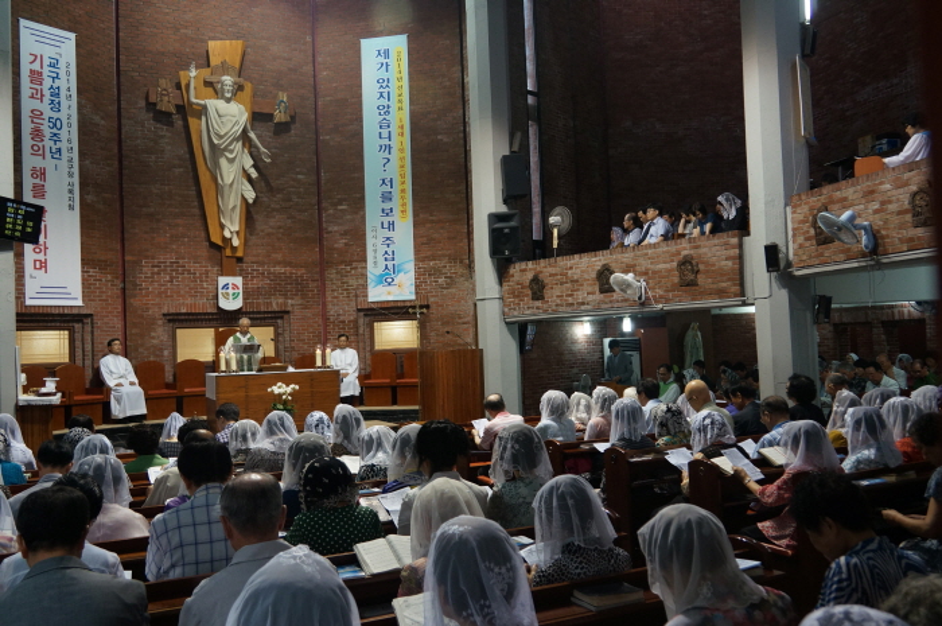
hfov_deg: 60.3
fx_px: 810
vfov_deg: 42.2
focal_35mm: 31
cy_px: 313
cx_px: 471
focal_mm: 21
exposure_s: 1/60
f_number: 4
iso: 800
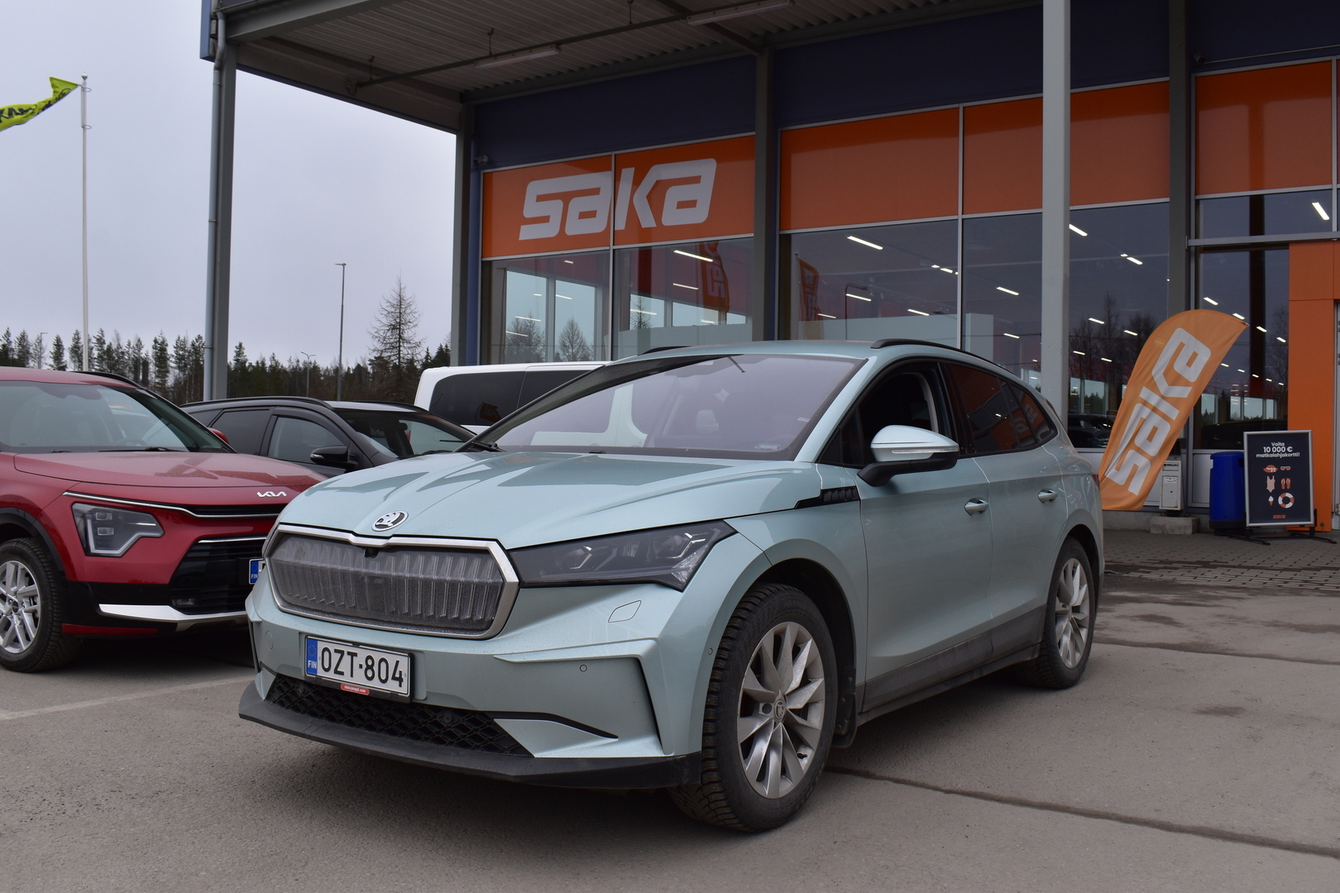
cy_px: 446
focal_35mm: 33
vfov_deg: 40.0
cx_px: 670
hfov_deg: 57.2
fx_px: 1228
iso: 400
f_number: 9.5
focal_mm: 22
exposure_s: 1/250
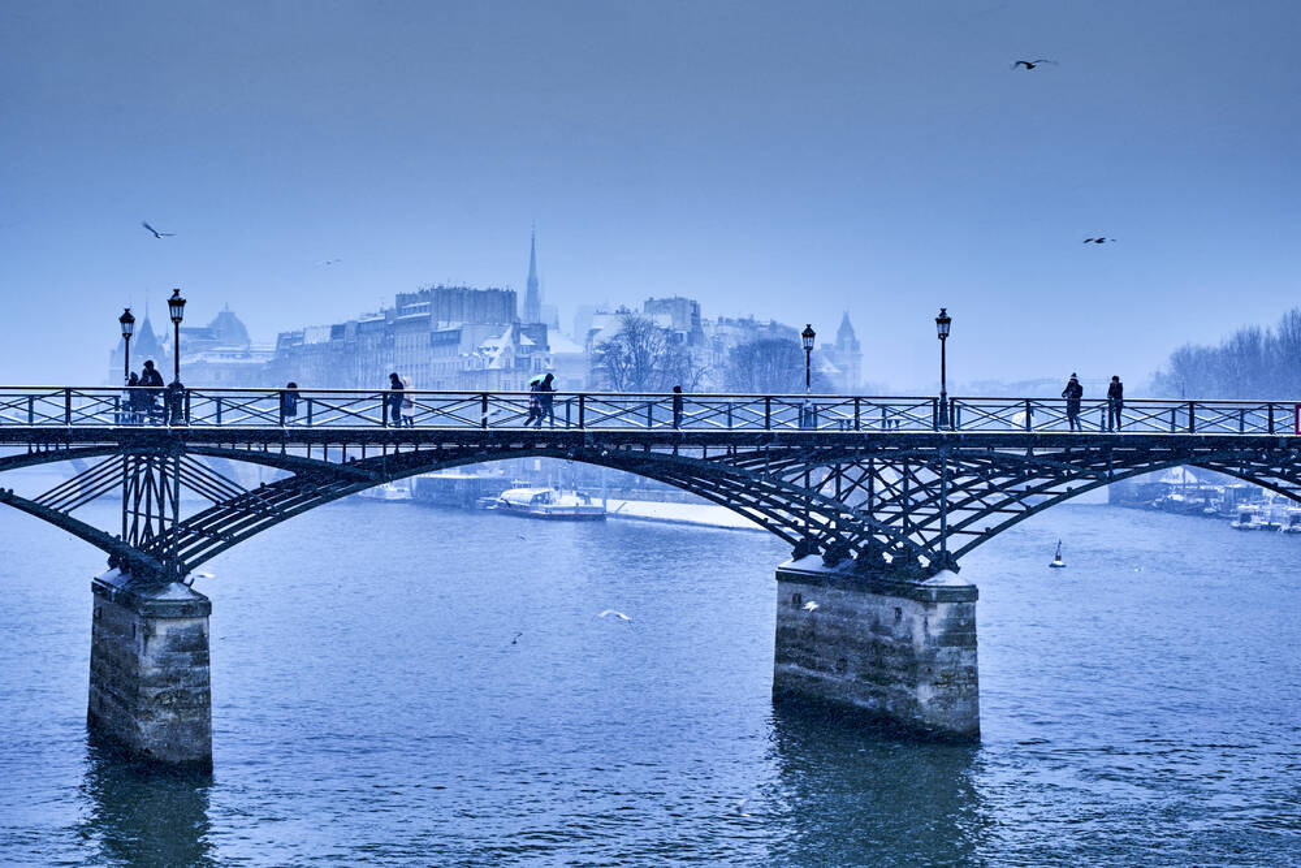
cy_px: 434
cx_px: 650
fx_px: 2241
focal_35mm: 62
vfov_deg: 21.9
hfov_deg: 32.4
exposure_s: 1/60
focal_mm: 41.4
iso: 200
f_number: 13
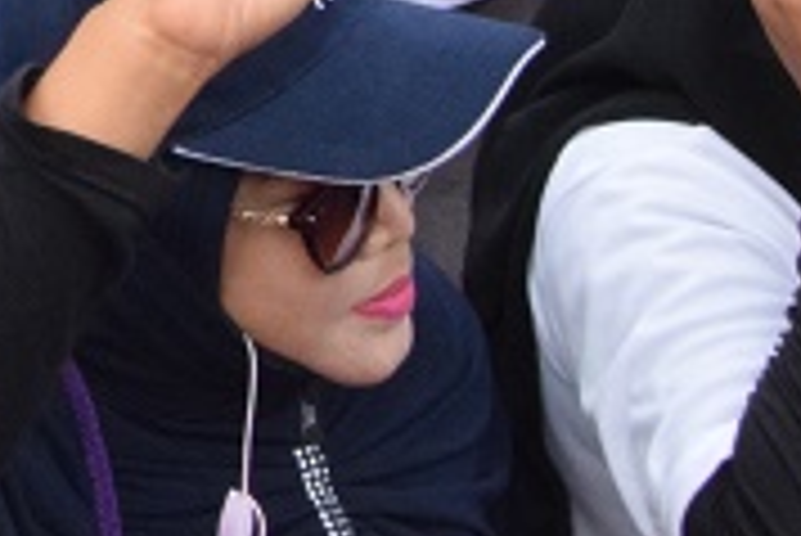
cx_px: -585
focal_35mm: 120
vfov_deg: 10.1
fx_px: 2672
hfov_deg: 15.1
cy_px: -696
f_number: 22
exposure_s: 1/200
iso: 2500
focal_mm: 16
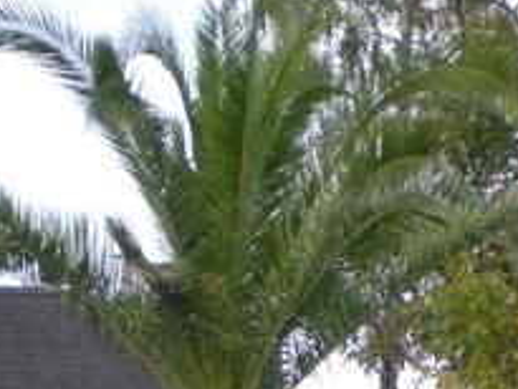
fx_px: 1662
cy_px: 518
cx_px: 334
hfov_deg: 17.7
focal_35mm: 111
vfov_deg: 12.9
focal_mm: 6.3
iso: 64
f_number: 3.1
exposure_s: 1/277
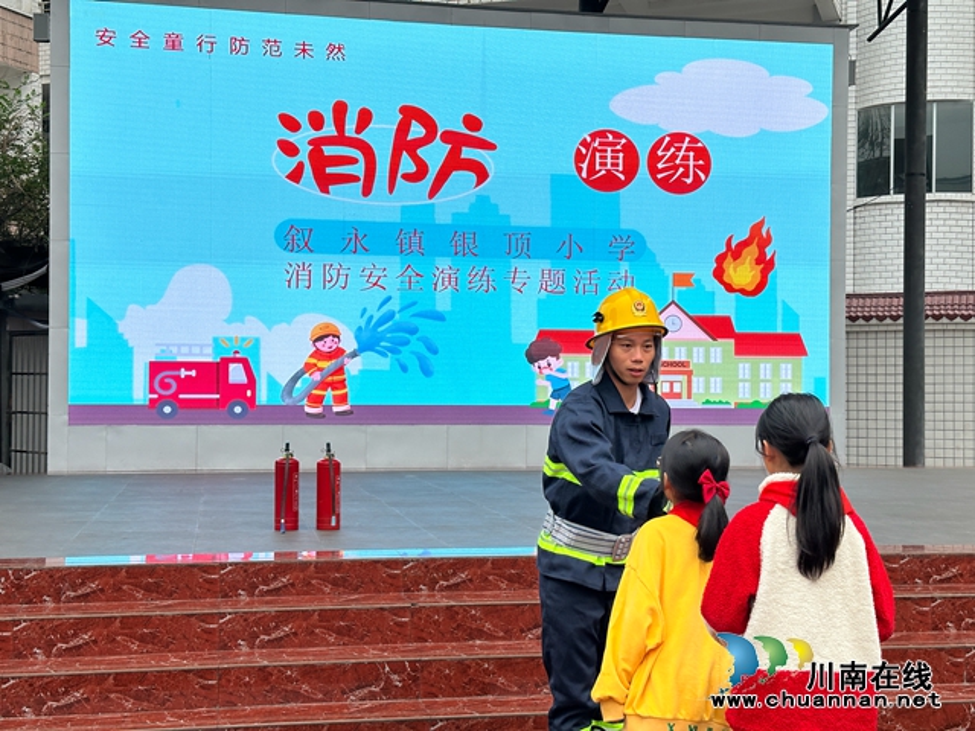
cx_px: 488
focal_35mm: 48
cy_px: 366
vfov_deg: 30.3
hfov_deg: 39.7
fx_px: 1352
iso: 64
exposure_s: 1/1073
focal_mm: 6.86
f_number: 1.78
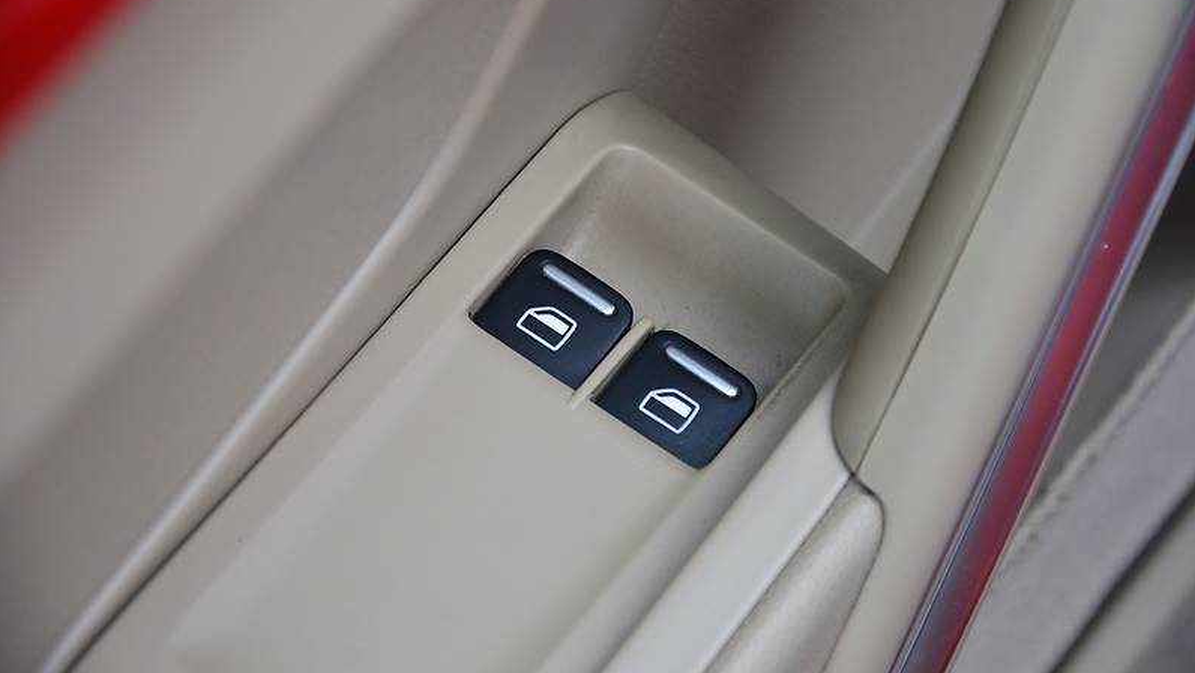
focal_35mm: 166
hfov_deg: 13.0
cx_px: 596
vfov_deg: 7.3
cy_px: 279
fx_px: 5246
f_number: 5.6
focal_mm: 105
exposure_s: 1/250
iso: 800
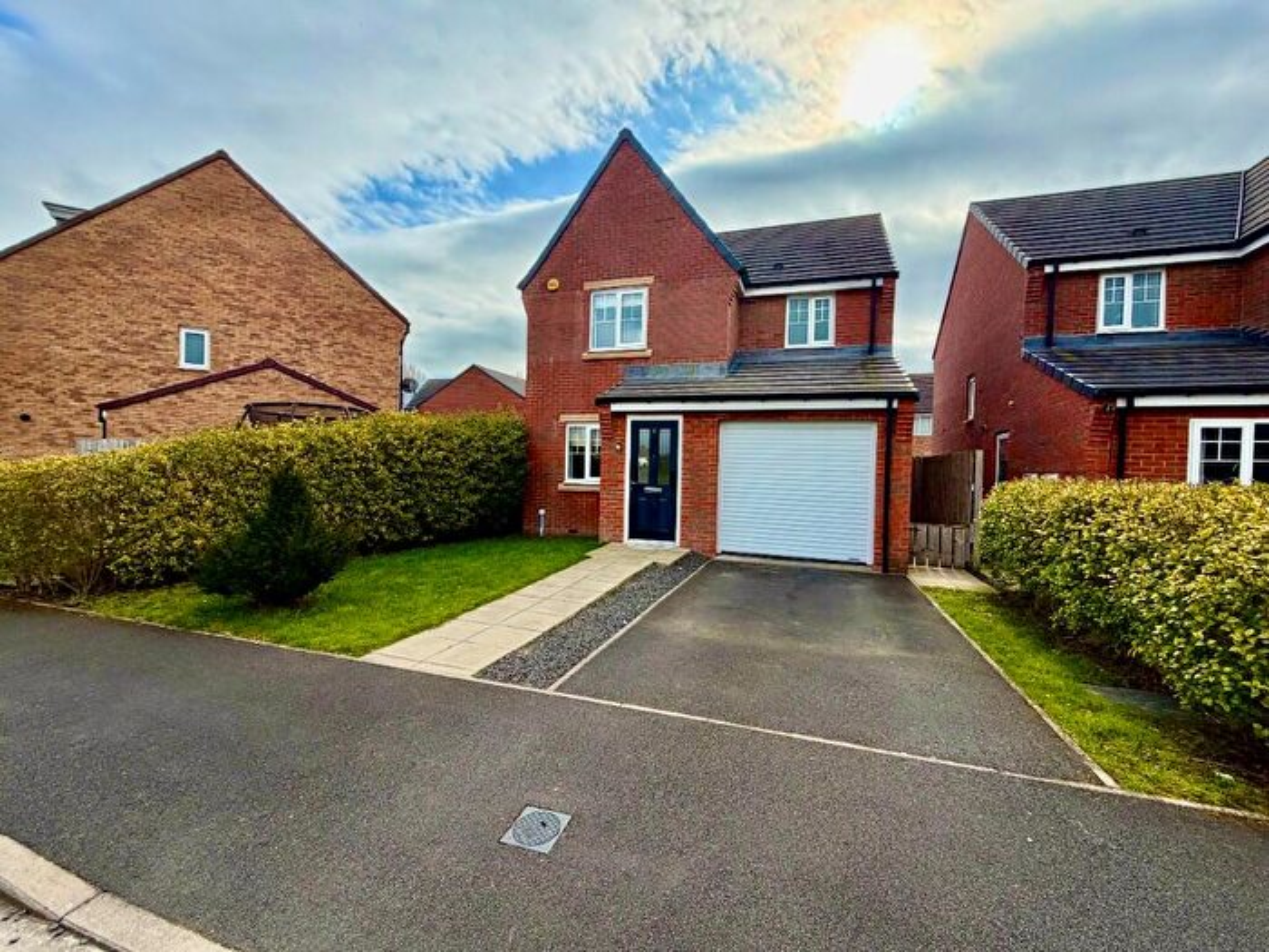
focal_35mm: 14
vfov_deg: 85.7
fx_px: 513
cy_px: 476
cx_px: 634
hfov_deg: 102.1
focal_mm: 2.22
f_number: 2.2
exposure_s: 1/1017
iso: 32
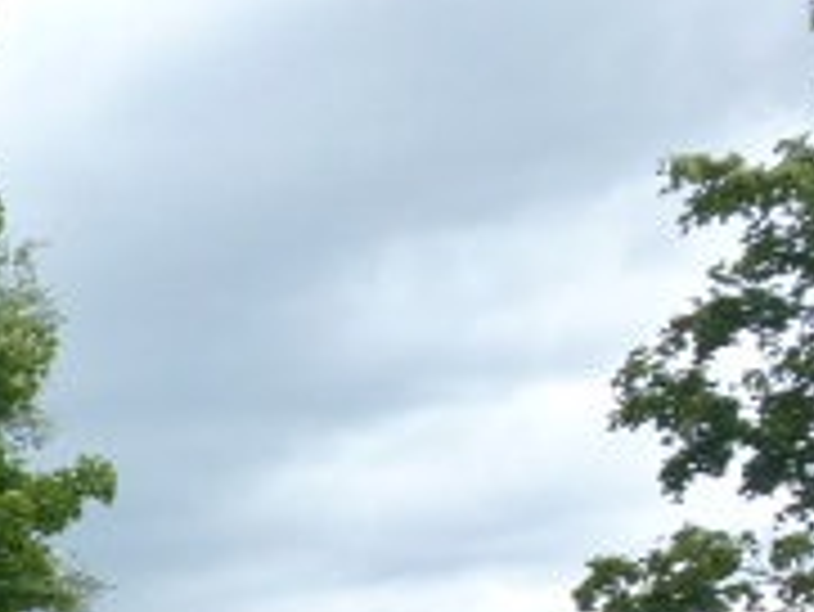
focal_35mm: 85
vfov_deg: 15.4
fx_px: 2000
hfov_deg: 18.5
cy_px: 1040
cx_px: -603
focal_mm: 4.3
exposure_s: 1/200
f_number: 3.3
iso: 100
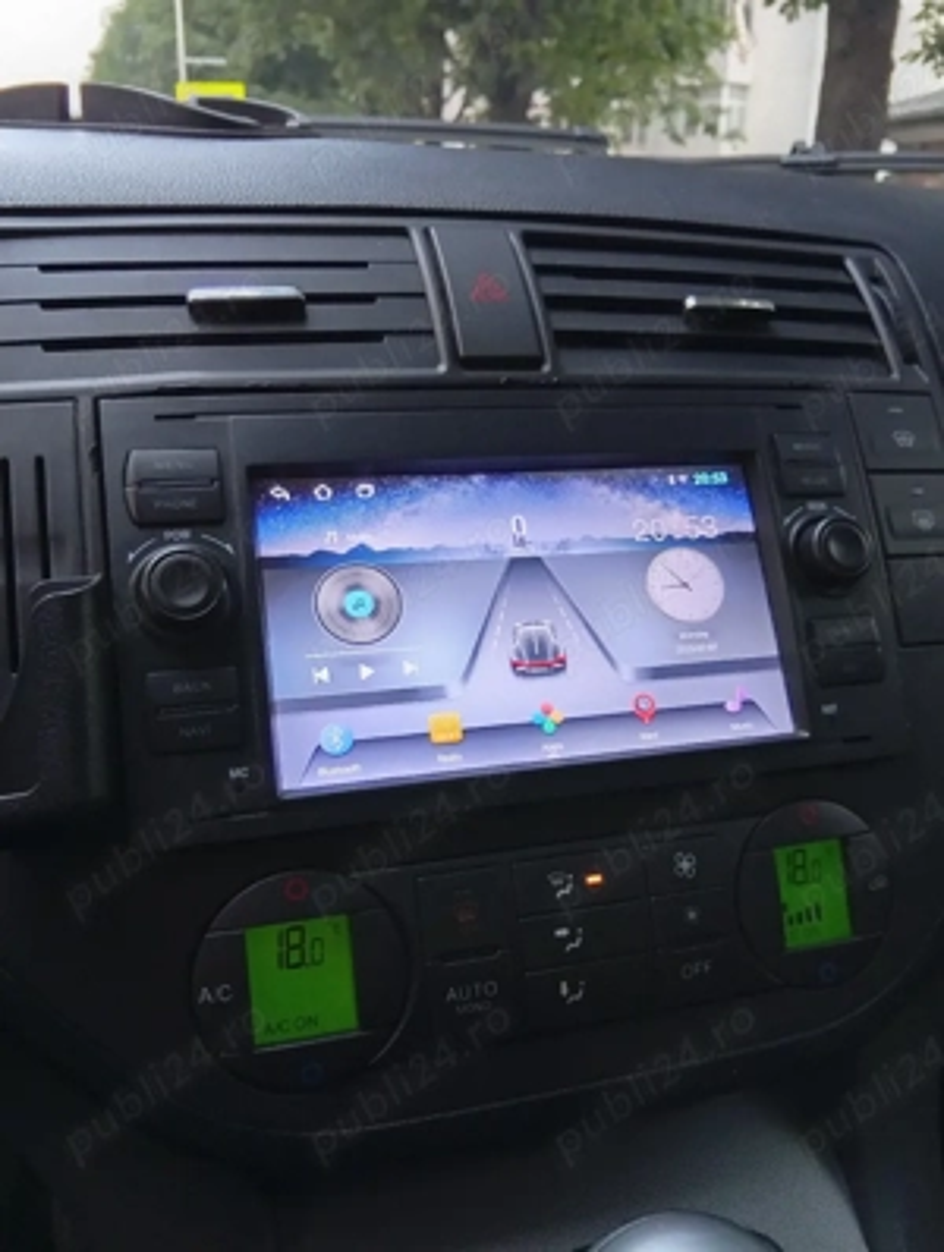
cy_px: 626
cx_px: 472
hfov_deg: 51.5
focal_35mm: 27
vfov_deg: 65.2
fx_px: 979
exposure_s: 1/33.4
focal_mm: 3.84
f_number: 1.8
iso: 682
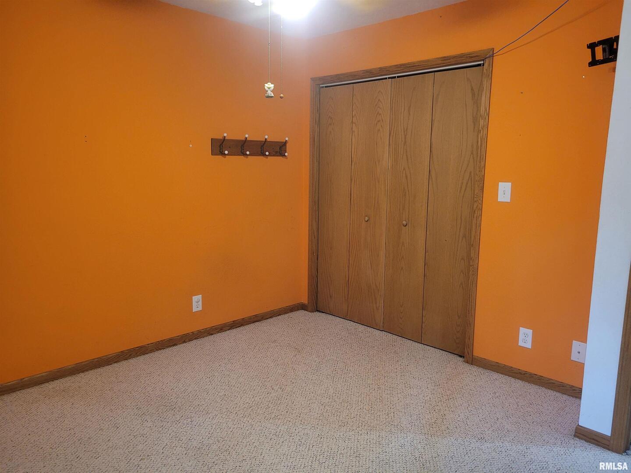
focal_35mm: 26
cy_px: 236
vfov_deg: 53.1
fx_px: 474
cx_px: 316
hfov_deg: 67.3
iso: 200
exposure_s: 1/40
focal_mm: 5.4
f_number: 1.8
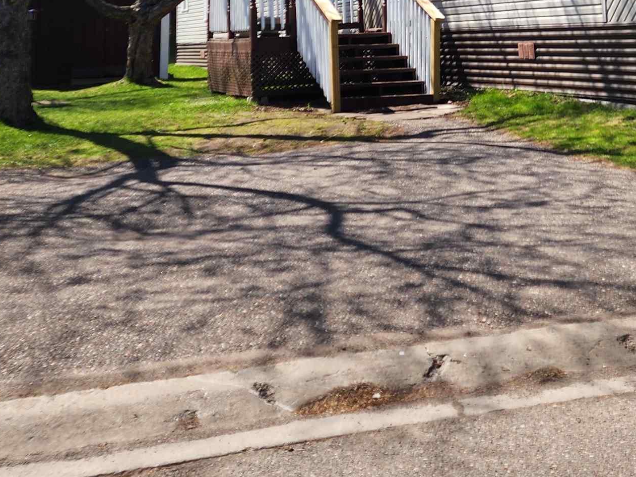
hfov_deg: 32.6
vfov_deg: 24.2
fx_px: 1029
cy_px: -62
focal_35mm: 56
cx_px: 574
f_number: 1.8
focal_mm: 6.4
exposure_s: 1/579
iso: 12
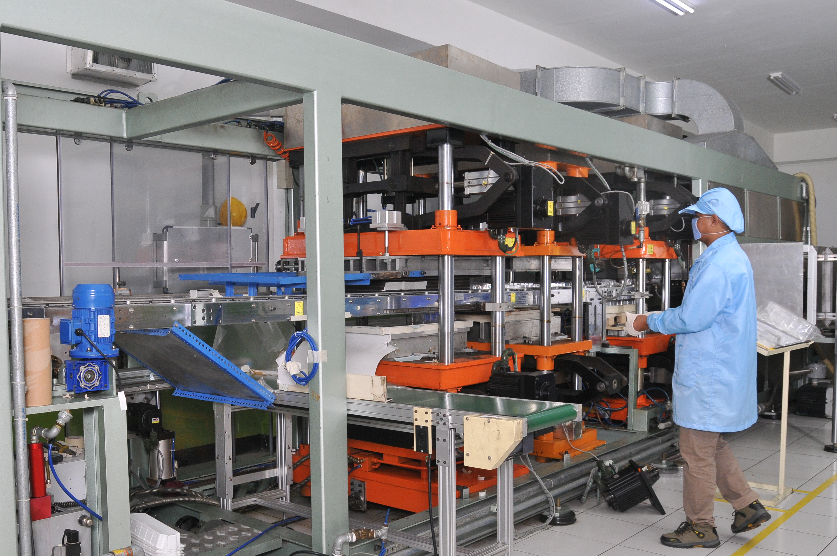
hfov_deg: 55.8
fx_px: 782
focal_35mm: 34
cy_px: 304
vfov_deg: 39.1
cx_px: 324
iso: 640
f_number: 8
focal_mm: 17
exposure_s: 1/125
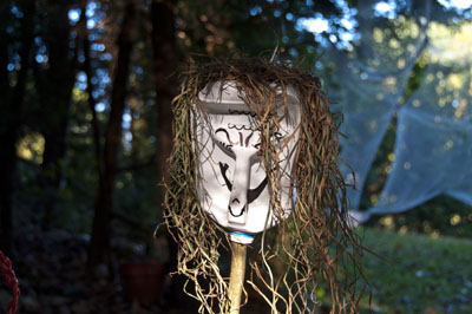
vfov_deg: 18.9
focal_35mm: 72
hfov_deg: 28.1
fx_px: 943
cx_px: 236
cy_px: 157
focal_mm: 48
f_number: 5
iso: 200
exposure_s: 1/25
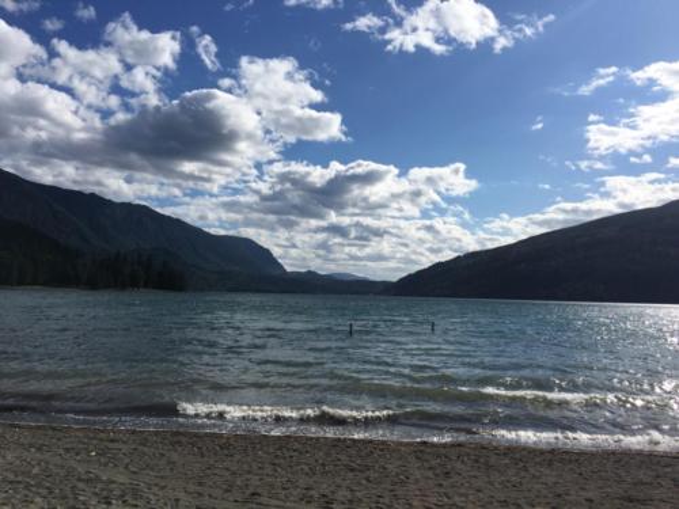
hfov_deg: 61.7
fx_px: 569
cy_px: 254
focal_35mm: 29
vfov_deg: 48.2
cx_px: 340
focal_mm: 4.15
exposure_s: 1/4274
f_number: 2.2
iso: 25
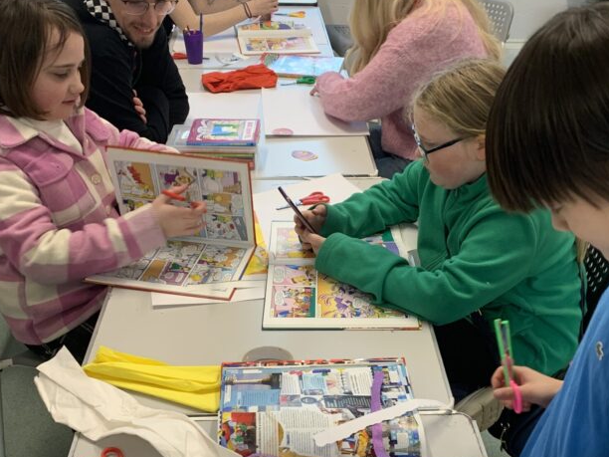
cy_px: 205
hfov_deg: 53.9
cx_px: 334
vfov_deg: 41.7
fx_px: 598
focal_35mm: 34
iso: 64
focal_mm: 4.25
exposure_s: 1/50
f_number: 1.8
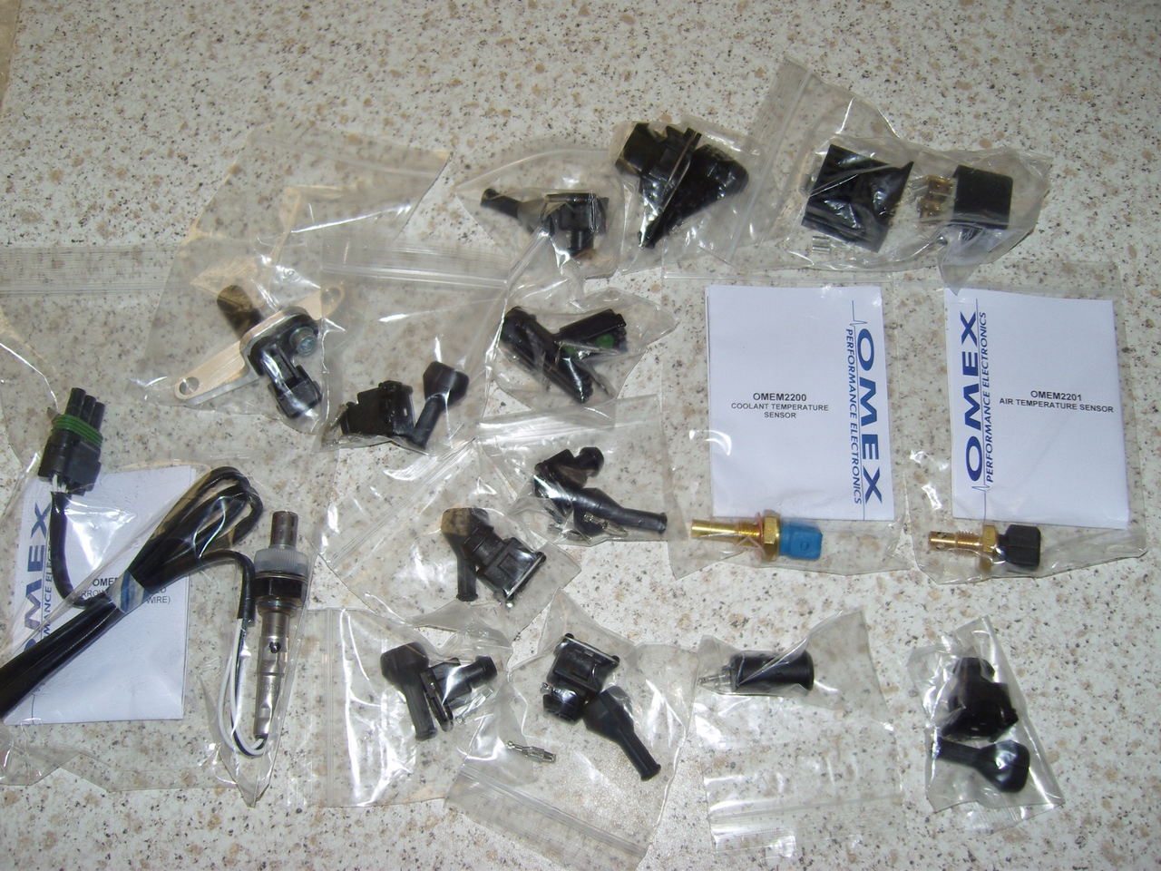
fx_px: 1140
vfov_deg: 41.8
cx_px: 580
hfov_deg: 54.0
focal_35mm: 34
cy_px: 436
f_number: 2.8
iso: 100
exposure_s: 1/40
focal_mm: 7.3
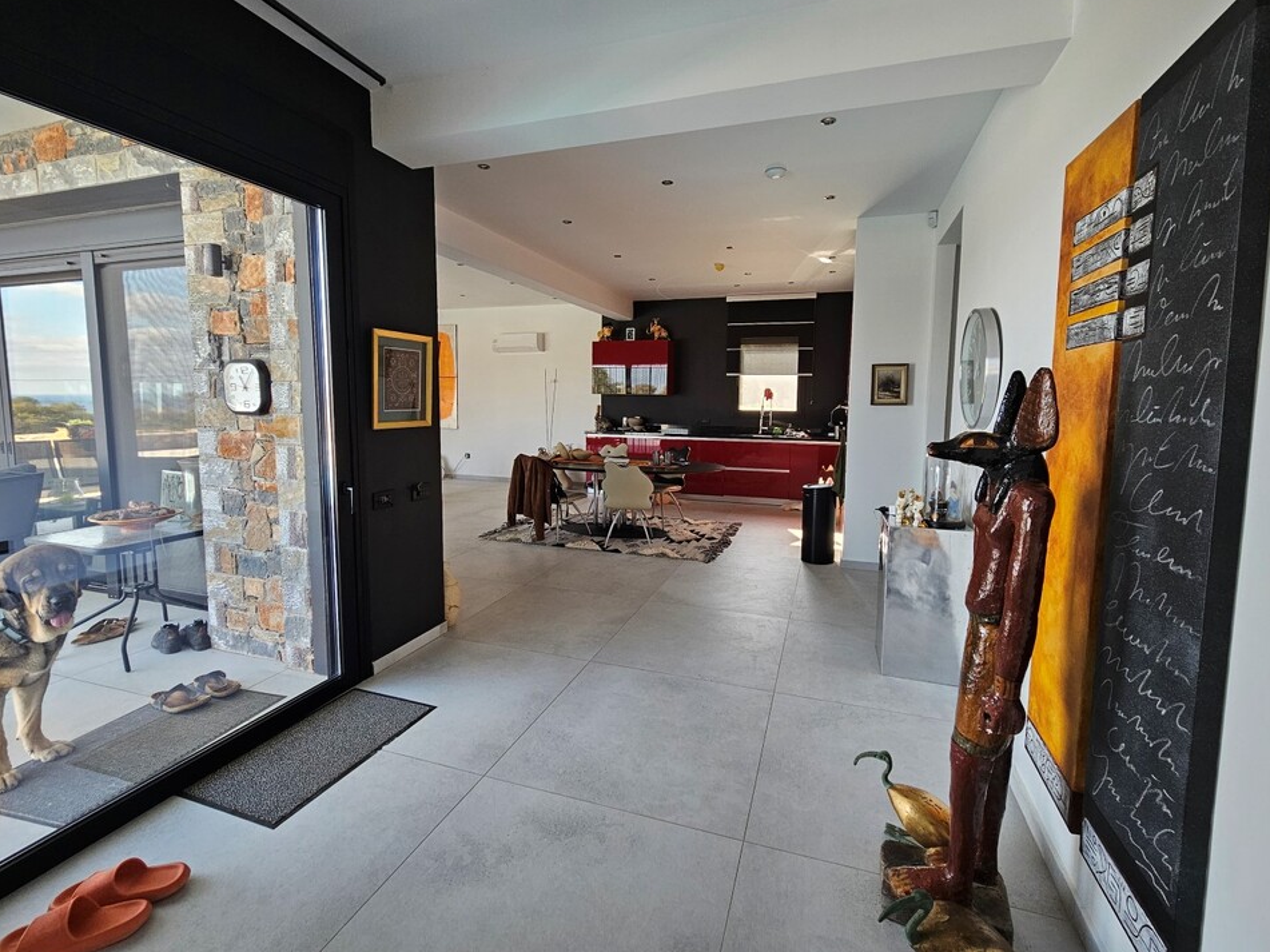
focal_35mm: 14
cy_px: 450
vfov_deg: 85.6
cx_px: 661
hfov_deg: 102.0
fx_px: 514
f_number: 2.2
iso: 80
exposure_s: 1/71
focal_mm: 2.2
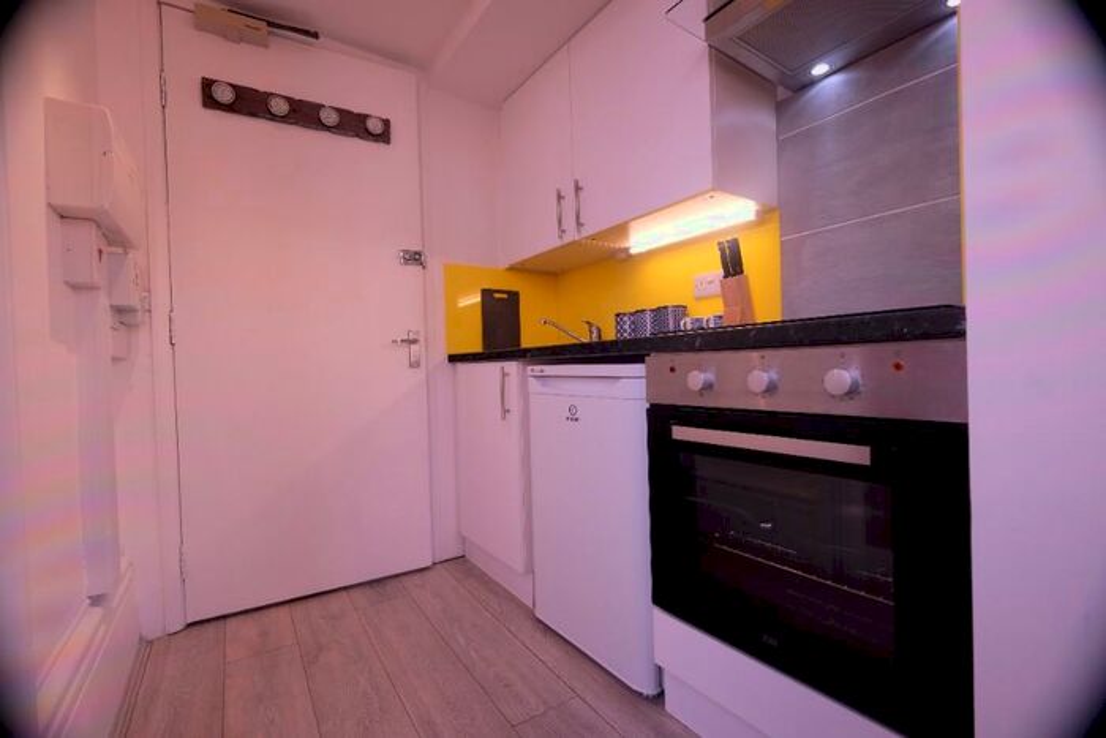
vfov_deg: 77.4
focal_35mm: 15
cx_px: 553
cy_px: 369
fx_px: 461
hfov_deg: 100.4
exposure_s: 1/60
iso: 640
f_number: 4
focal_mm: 10
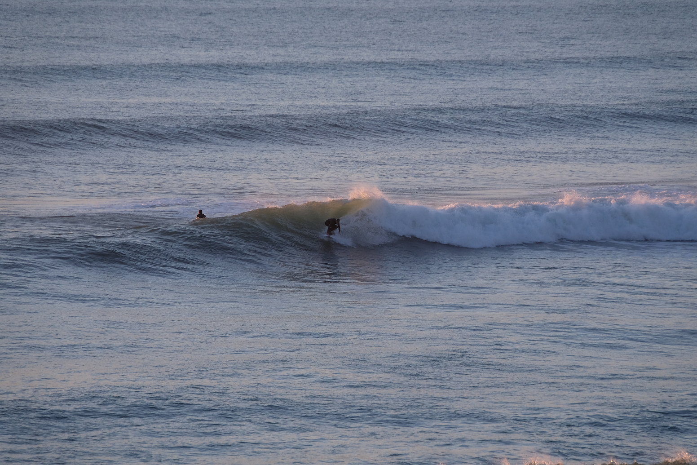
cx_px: 348
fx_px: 4744
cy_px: 232
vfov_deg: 5.6
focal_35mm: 245
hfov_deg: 8.4
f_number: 6.3
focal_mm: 163
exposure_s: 1/1000
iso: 1000
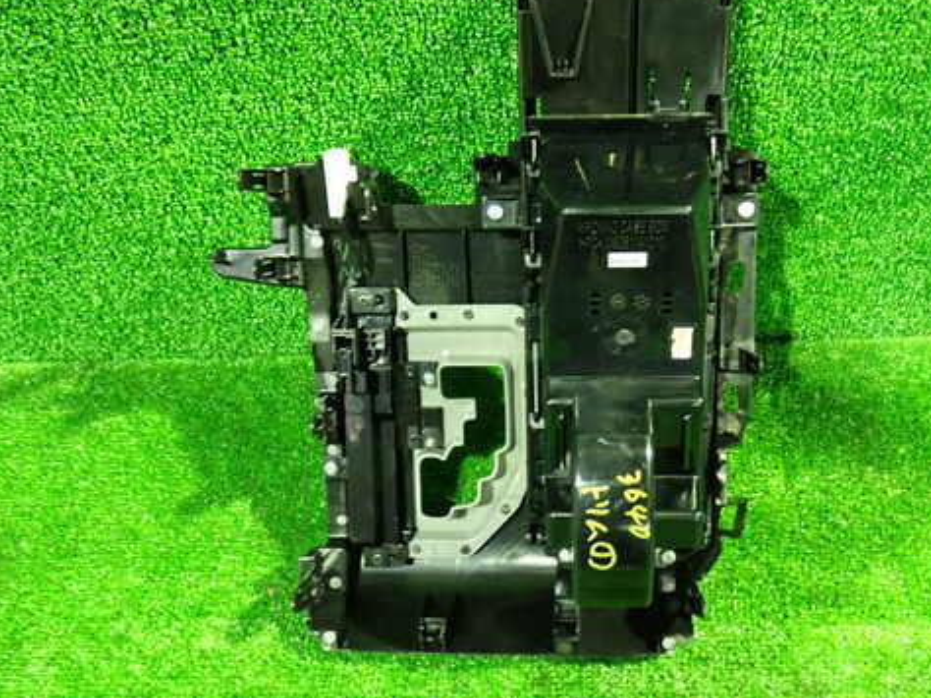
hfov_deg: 48.9
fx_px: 1021
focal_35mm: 38
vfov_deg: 37.7
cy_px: 320
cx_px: 511
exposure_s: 1/10
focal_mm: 5.4
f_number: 2.3
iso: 800
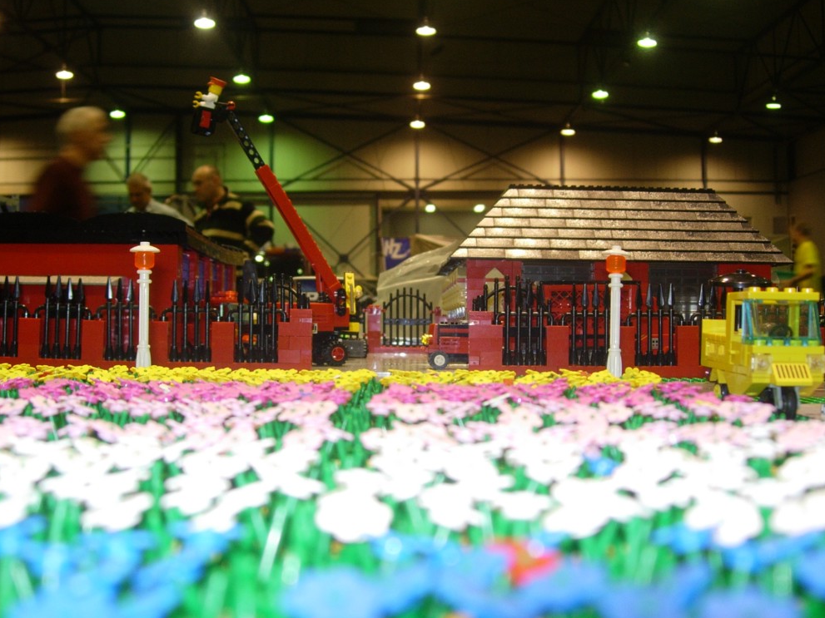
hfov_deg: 41.2
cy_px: 325
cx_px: 425
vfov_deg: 31.5
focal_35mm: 46
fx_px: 1096
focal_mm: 7.8
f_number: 2.8
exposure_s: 1/14.2
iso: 79
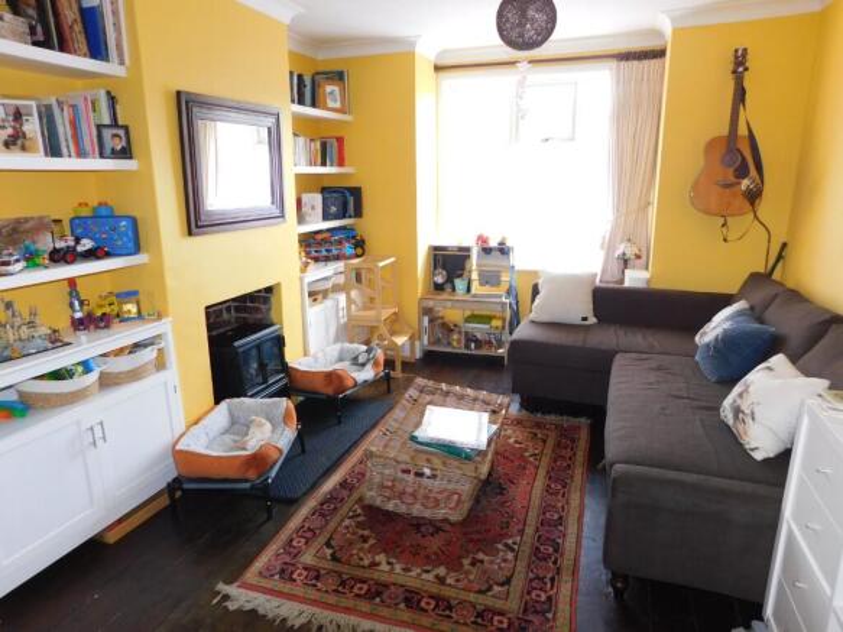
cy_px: 316
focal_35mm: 23
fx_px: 560
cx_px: 422
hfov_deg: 73.9
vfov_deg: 58.9
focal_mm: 4
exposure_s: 1/30
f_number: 3
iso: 140
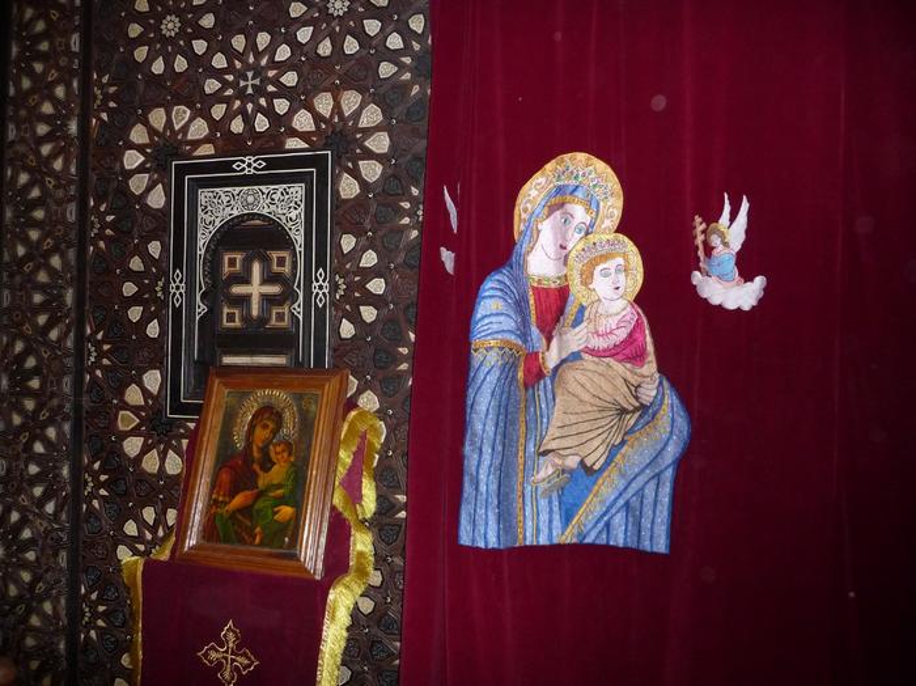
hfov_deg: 63.5
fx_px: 740
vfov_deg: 49.7
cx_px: 458
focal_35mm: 28
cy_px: 343
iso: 320
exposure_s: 1/30
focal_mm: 4.7
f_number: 3.3
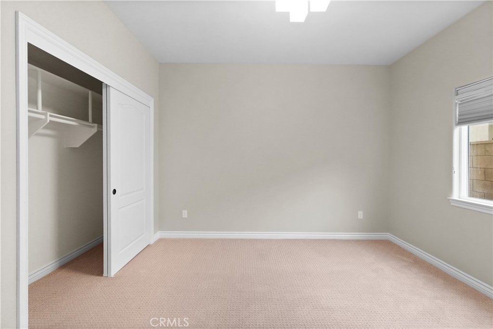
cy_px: 164
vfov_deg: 73.8
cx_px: 246
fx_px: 219
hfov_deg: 96.7
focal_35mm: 16
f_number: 5
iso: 3200
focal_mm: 16
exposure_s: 1/30
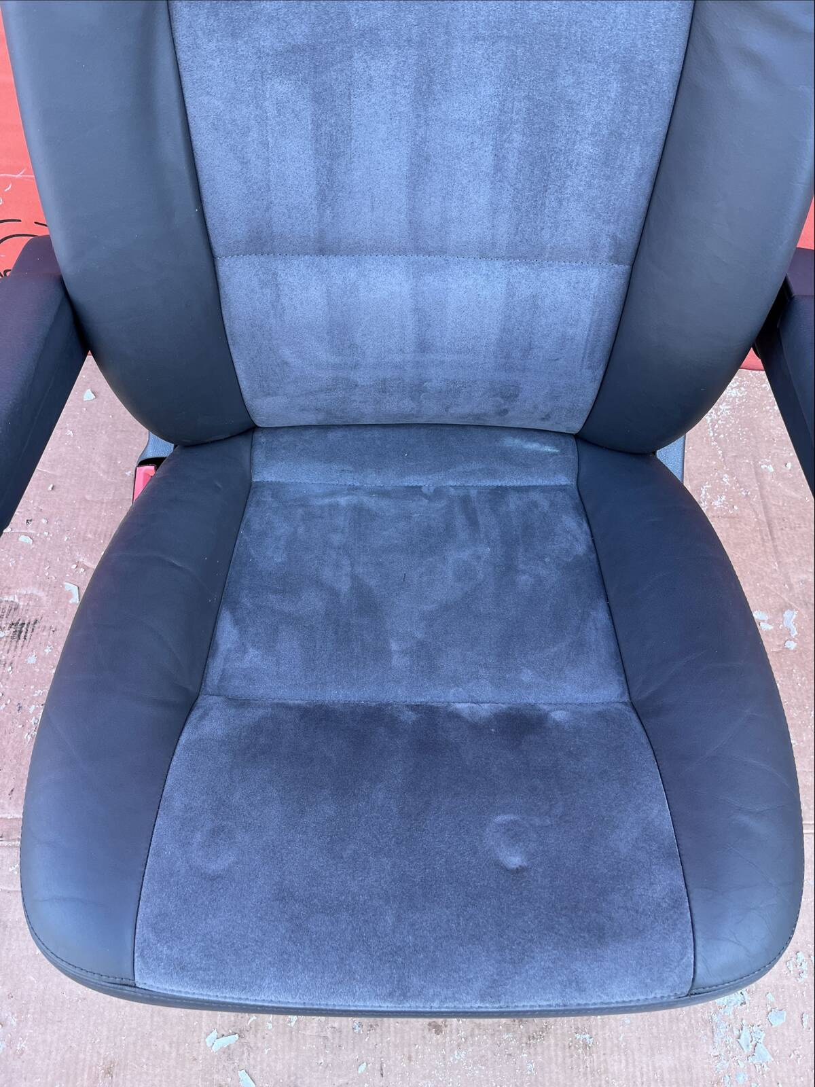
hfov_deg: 53.1
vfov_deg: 67.3
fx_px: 816
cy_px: 544
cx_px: 408
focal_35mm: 26
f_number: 1.6
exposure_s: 1/121
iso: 100
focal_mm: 5.1
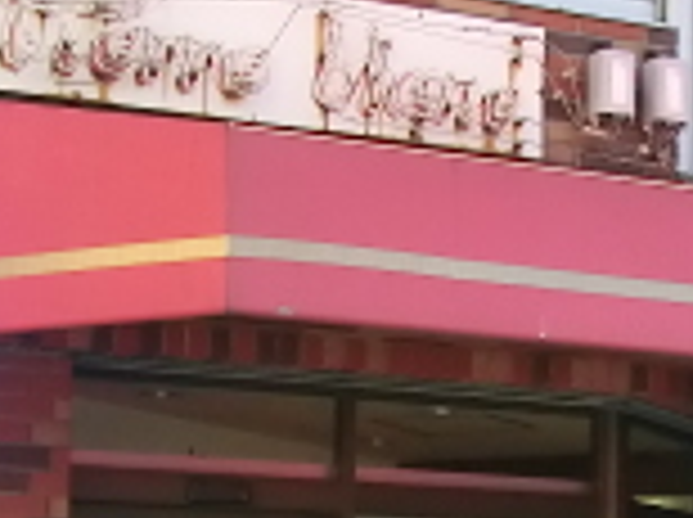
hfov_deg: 19.5
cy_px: 604
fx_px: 1999
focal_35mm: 100
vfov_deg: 14.3
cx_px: 558
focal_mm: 4.24
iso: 100
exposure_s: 1/320
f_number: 3
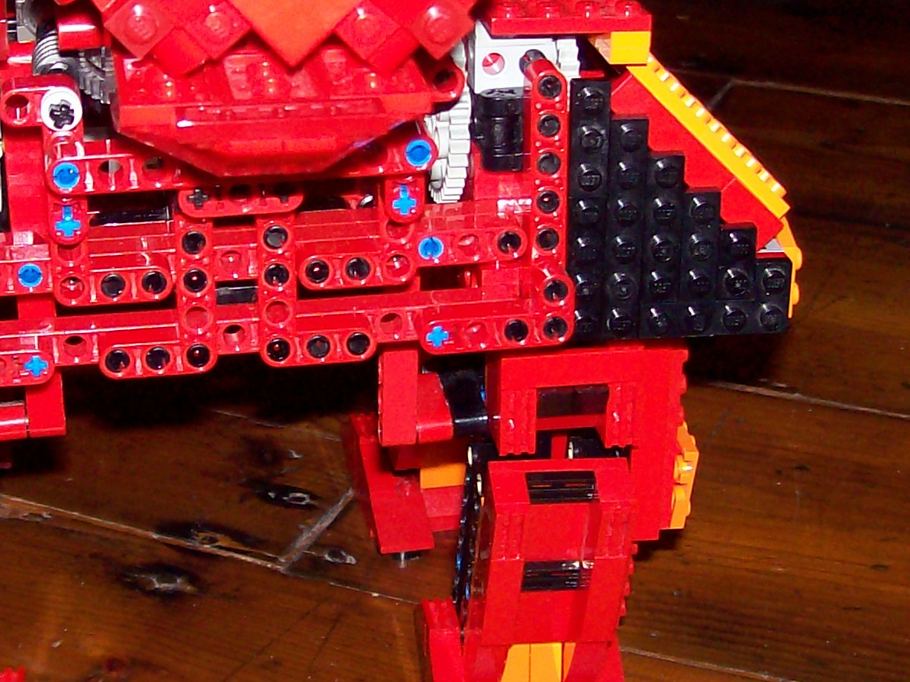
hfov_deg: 22.6
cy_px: 254
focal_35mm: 86
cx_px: 231
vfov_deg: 17.1
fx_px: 2260
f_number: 2.7
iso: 80
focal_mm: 6
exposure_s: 1/64
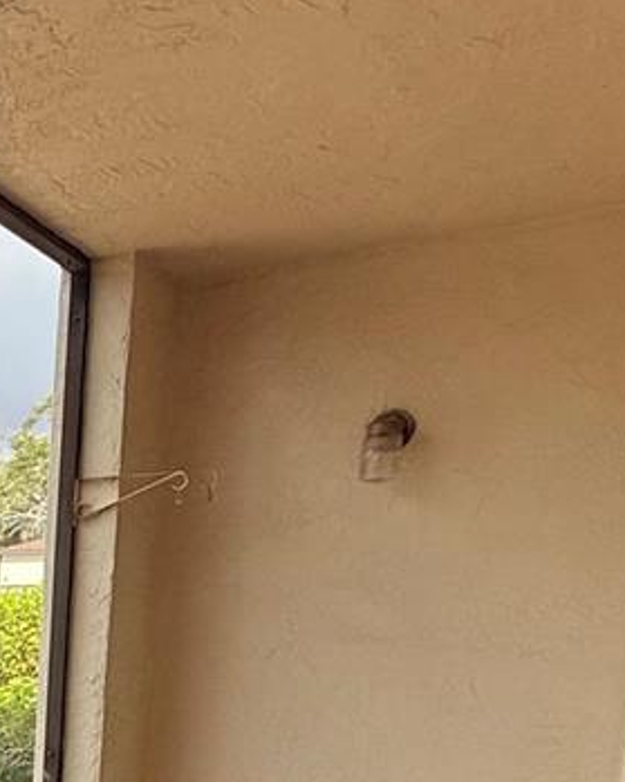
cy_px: 892
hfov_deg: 26.1
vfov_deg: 33.6
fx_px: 1087
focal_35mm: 47
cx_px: -235
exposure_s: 1/864
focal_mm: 2.22
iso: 50
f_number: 2.2
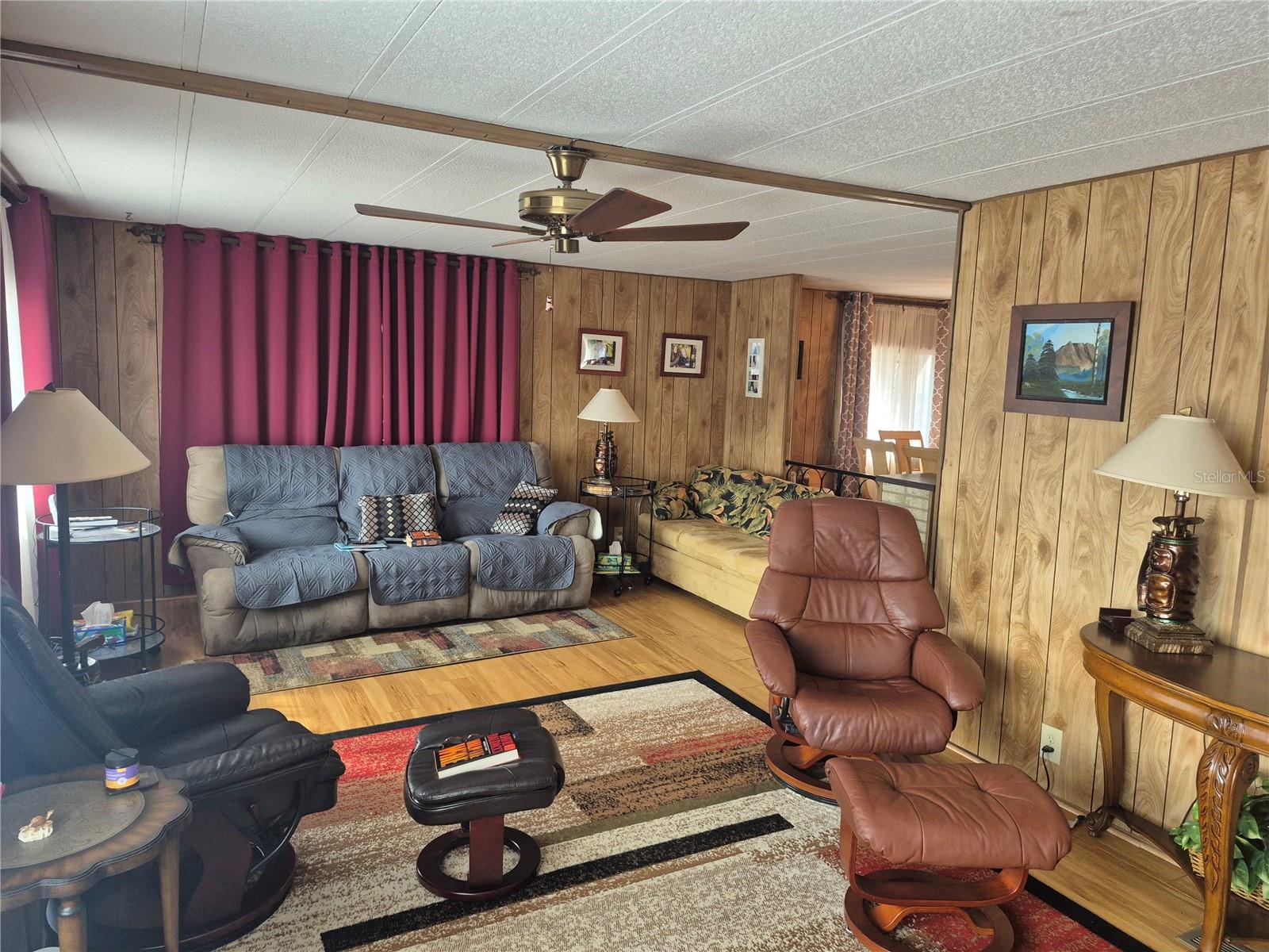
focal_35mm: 23
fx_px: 843
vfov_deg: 58.9
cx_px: 634
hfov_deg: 73.9
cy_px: 476
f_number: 1.8
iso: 400
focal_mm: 5.4
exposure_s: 1/120
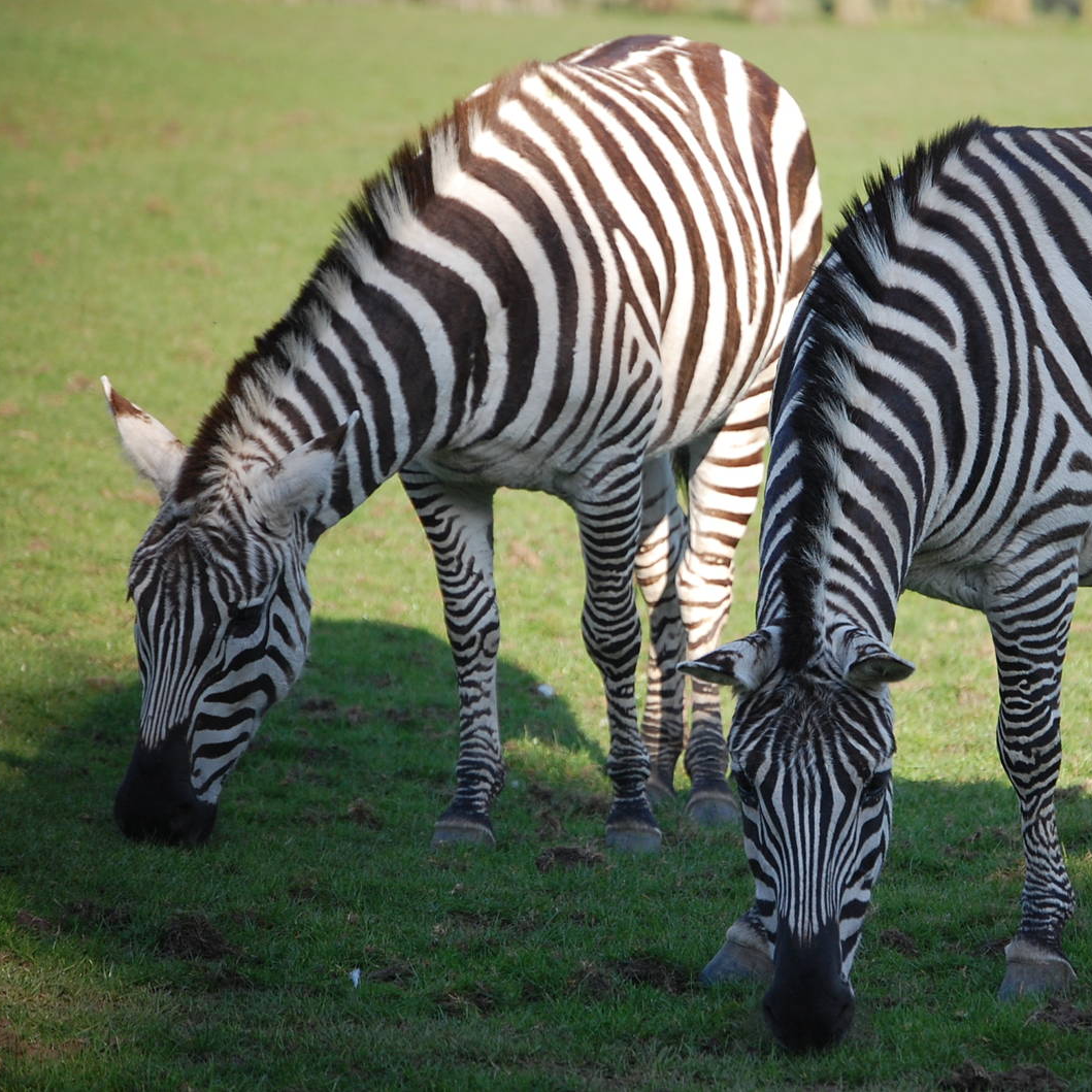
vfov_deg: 6.7
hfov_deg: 6.7
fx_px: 9267
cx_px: 815
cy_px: 546
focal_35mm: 260
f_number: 5
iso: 400
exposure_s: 1/800
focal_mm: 135
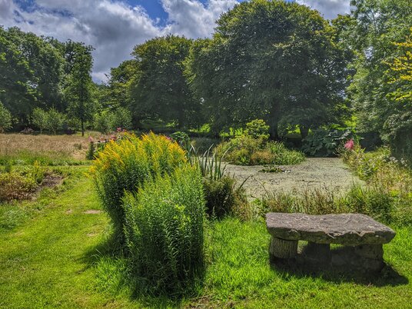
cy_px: 154
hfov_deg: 65.3
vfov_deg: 51.4
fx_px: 321
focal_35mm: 27
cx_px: 206
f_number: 1.8
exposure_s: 1/5882
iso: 58
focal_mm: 4.44
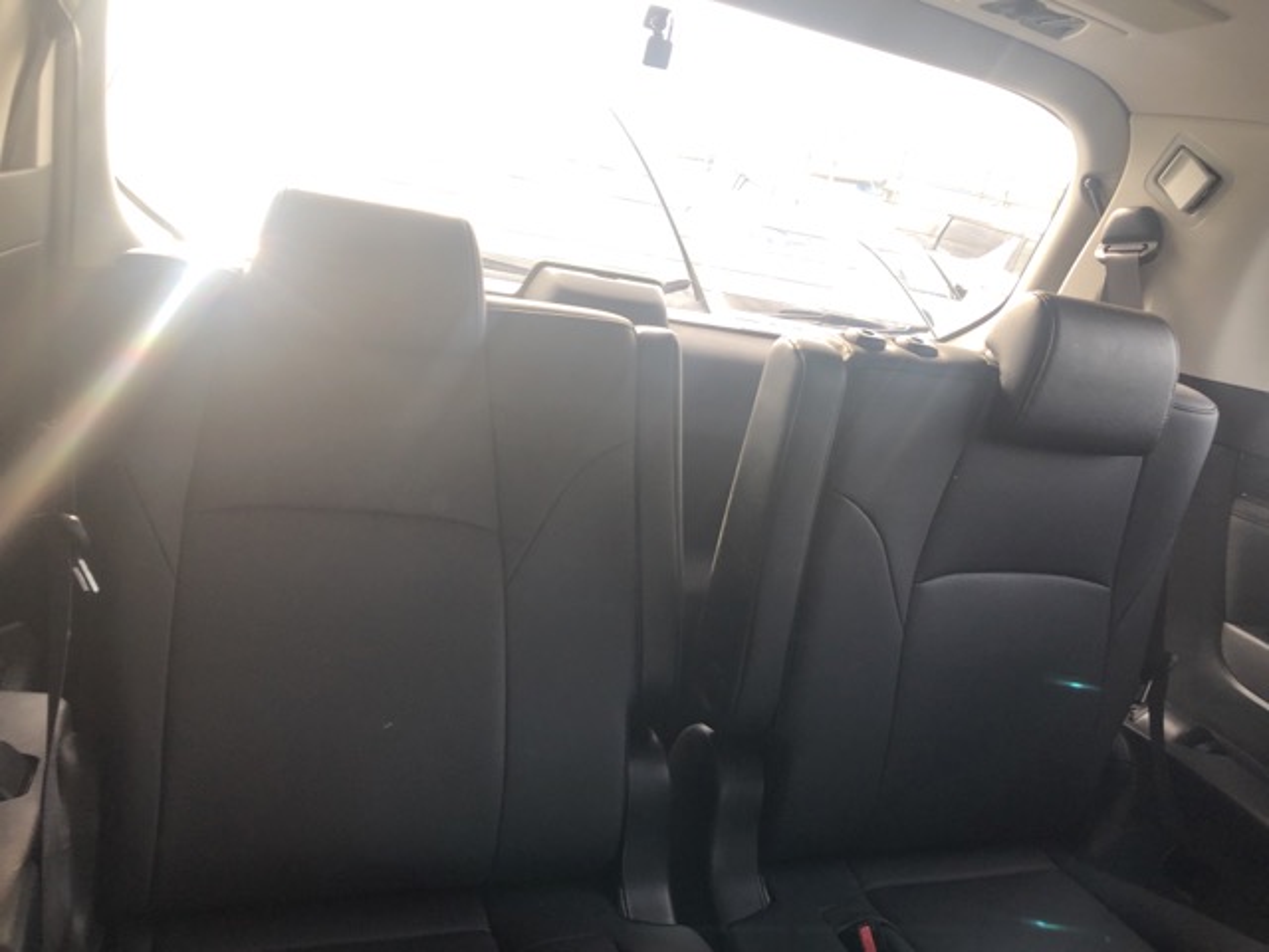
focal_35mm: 28
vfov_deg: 49.7
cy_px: 476
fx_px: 1026
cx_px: 634
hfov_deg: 63.4
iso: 25
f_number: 1.8
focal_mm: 3.99
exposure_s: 1/45
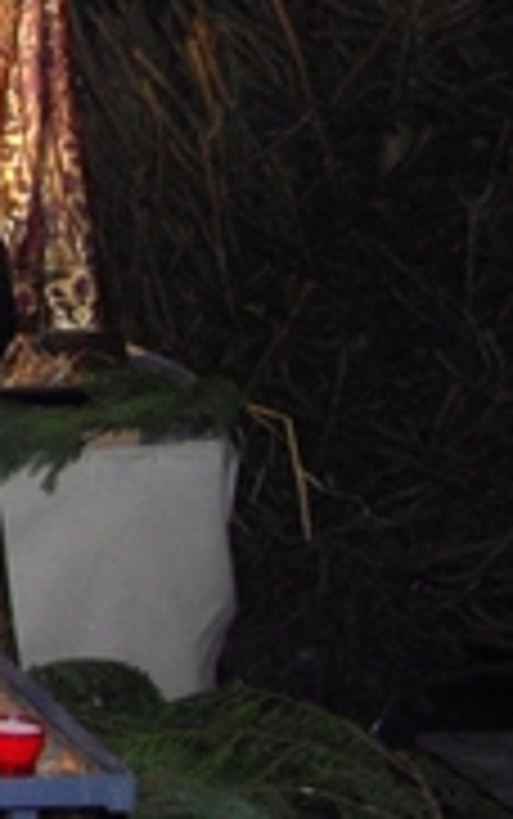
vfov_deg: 15.5
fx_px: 2970
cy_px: 76
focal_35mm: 133
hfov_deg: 8.9
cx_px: -742
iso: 400
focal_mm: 7.9
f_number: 2.8
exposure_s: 1/40
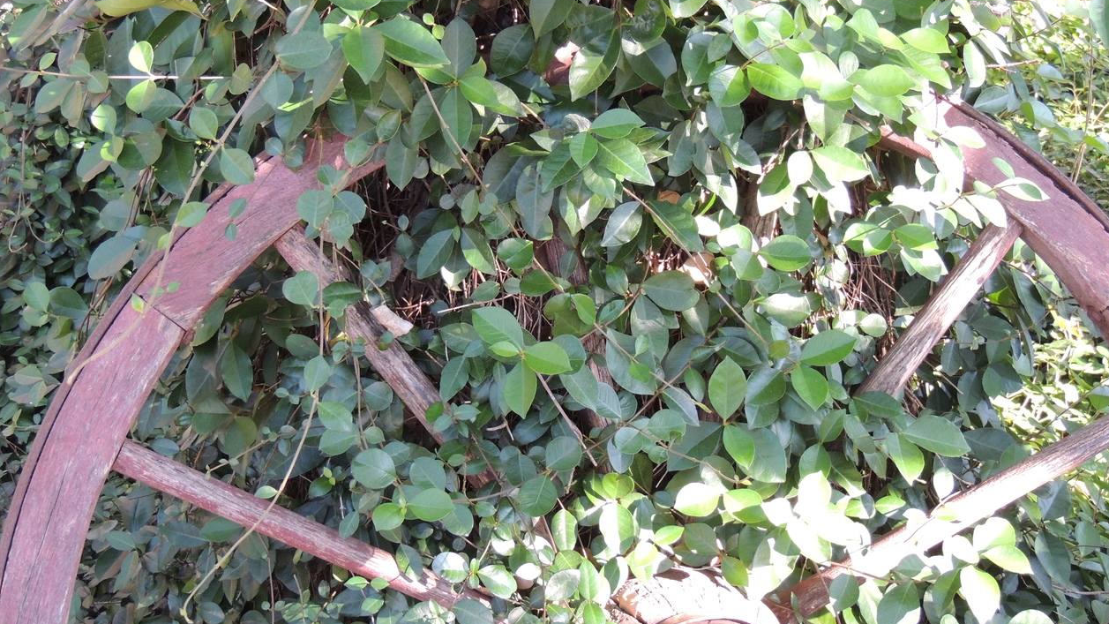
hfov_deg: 34.4
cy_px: 283
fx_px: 1794
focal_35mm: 61
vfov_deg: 19.7
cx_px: 564
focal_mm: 9.8
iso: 400
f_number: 3.7
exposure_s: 1/60
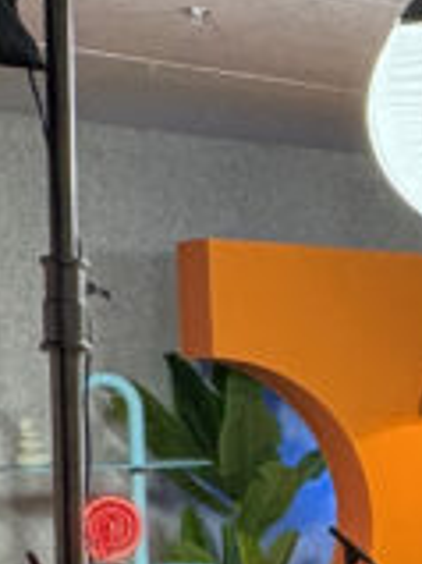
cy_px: 575
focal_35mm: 90
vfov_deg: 21.0
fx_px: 1465
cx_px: 674
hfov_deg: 14.9
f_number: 2.2
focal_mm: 2.22
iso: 320
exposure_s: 1/120
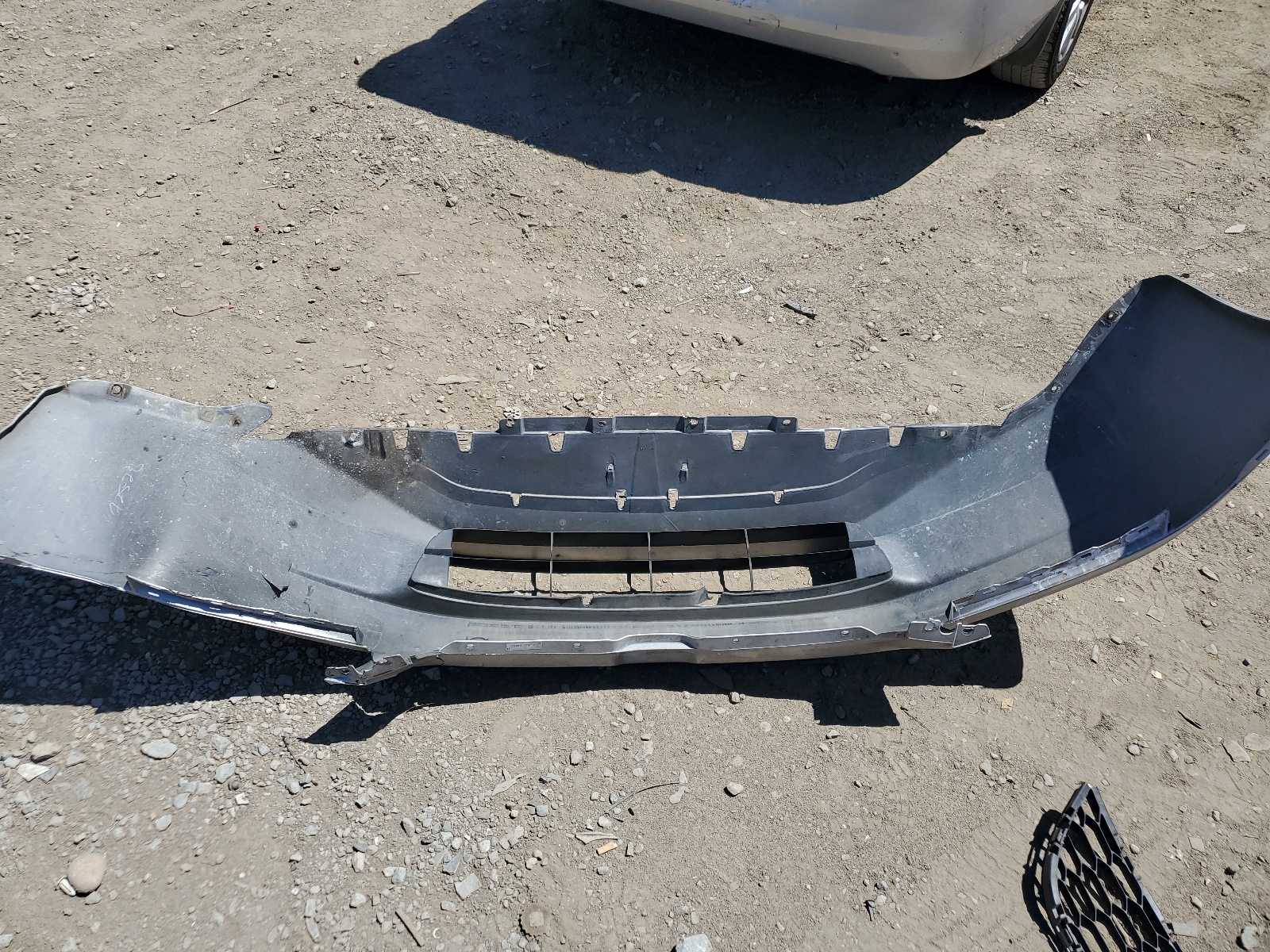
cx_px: 635
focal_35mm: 26
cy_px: 476
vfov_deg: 53.1
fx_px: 954
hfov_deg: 67.3
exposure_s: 1/3333
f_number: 1.5
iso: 50
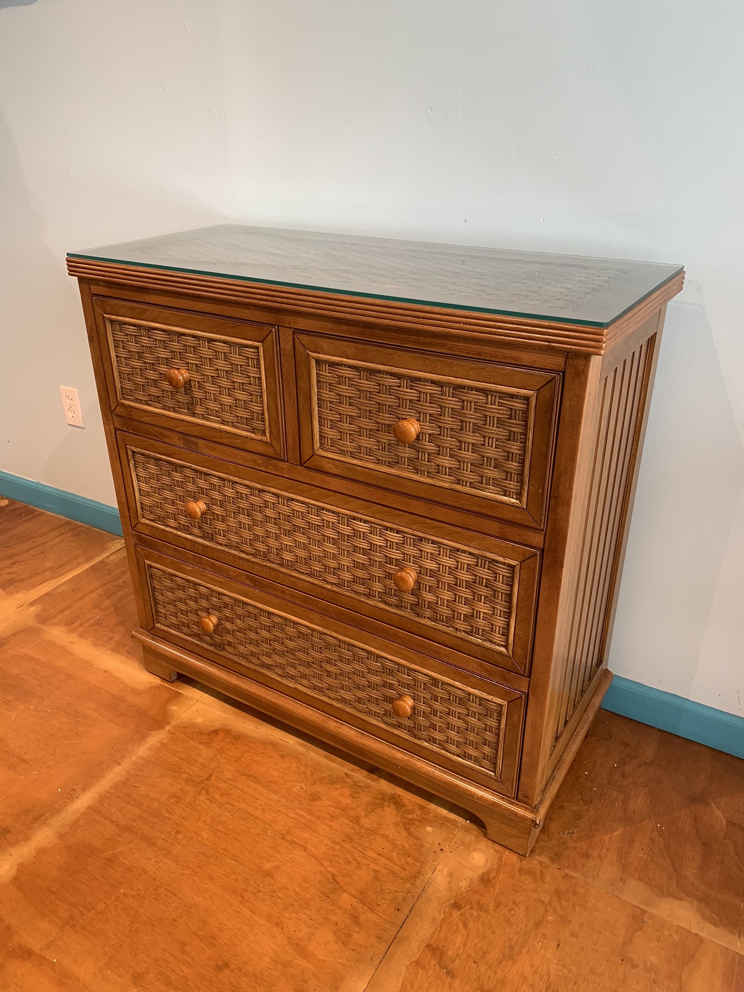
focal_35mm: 26
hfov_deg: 53.1
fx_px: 745
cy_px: 496
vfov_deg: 67.3
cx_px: 372
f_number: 1.8
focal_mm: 4.25
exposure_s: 1/60
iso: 100
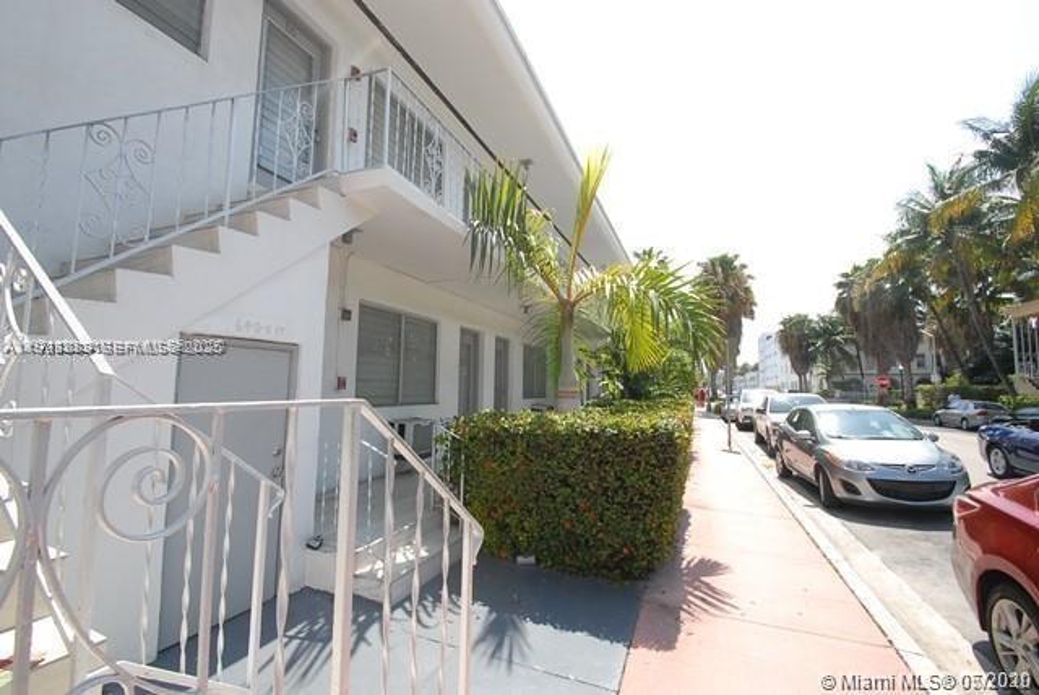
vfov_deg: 77.4
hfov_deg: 100.3
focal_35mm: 15
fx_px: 433
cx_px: 520
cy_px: 348
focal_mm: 10
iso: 400
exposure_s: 1/320
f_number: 9
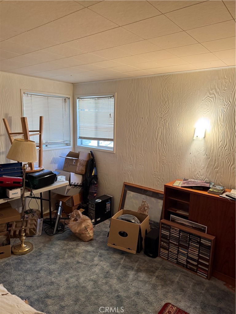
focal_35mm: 24
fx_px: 218
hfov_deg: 56.8
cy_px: 157
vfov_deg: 71.6
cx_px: 118
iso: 320
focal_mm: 6.76
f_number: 1.78
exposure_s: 1/60
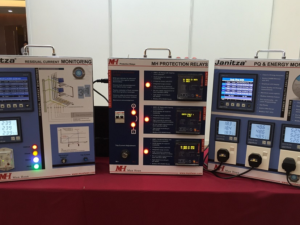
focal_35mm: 35
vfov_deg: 40.6
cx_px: 152
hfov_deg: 52.6
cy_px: 125
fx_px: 303
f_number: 2.2
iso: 100
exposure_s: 1/33
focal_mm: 4.15
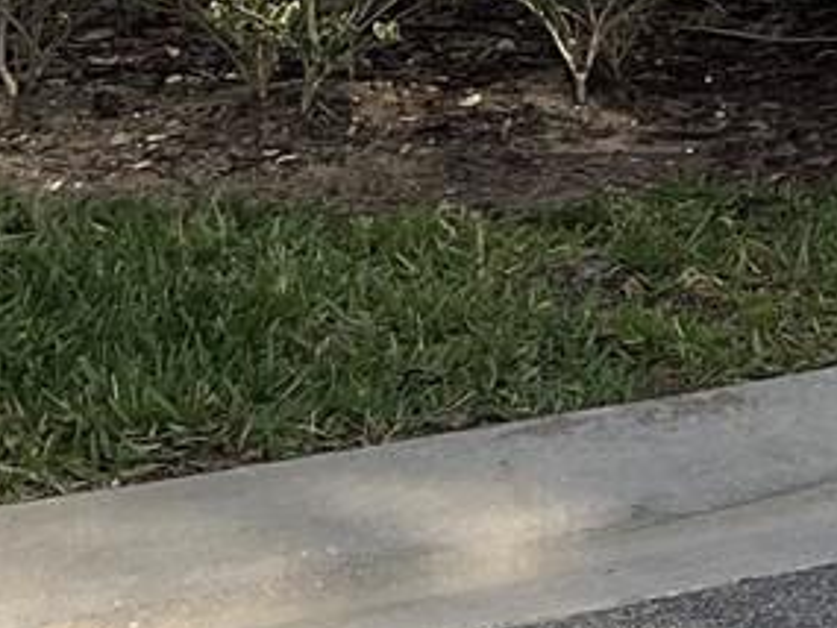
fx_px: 3532
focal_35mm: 146
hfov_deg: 11.4
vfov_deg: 9.0
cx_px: 1947
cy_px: -951
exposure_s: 1/5882
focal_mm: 5.7
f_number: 1.5
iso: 50
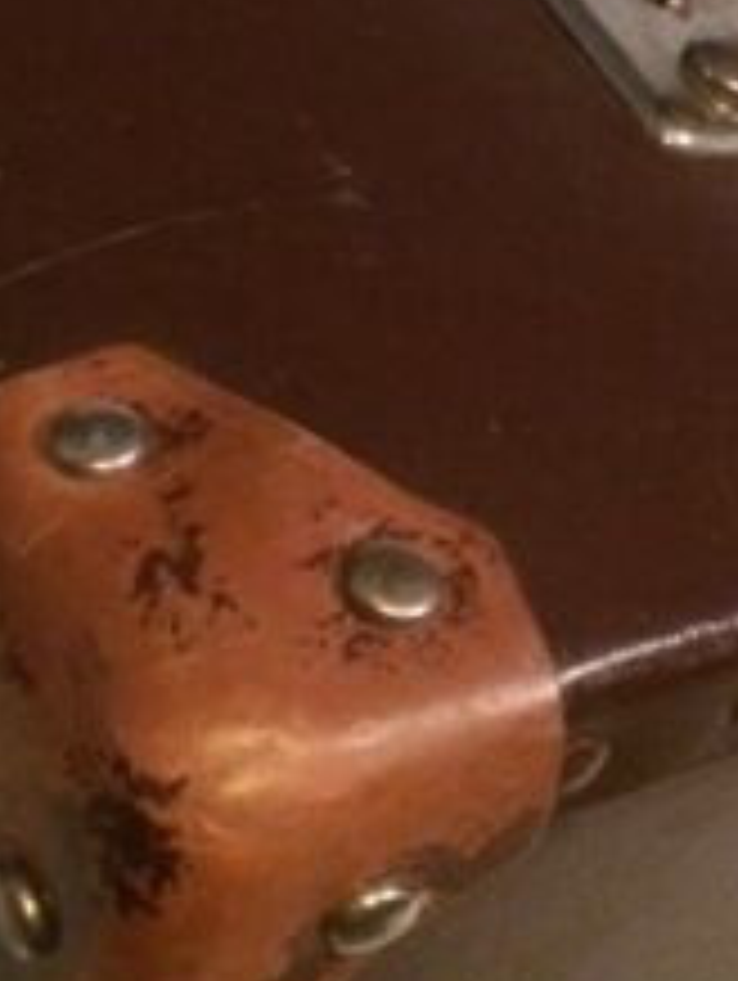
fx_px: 2412
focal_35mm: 85
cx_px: 459
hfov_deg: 17.4
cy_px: 36
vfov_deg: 22.3
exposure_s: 1/17
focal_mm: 4.15
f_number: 2.2
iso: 500
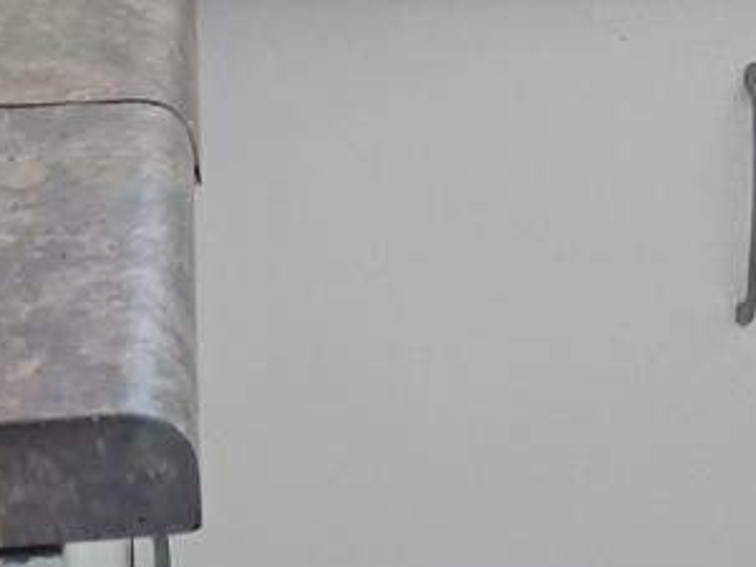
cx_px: 993
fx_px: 2795
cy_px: 151
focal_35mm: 128
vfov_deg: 11.6
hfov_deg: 14.7
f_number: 1.75
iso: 1291
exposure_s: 1/25
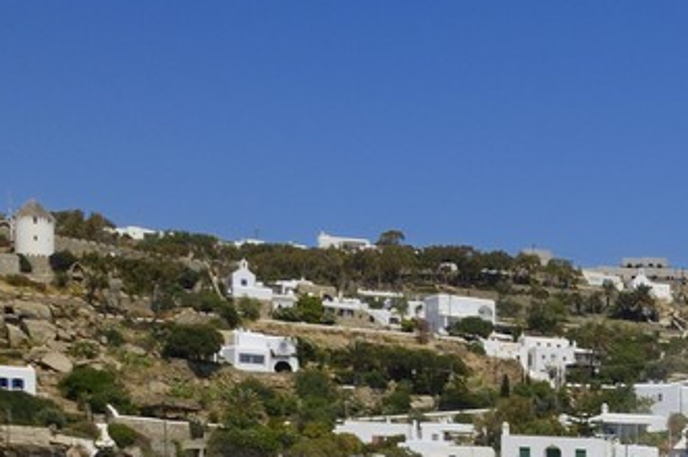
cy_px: 931
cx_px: 1307
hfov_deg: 14.9
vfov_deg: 10.7
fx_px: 2215
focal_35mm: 116
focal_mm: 24
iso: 200
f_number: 13
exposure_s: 1/320
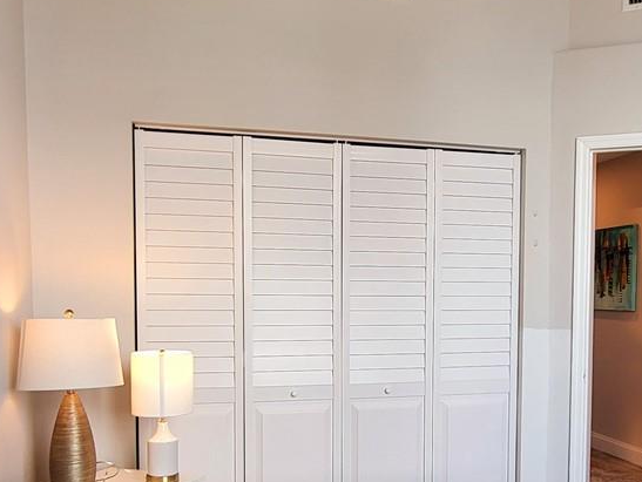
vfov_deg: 37.3
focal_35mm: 38
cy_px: 330
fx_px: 705
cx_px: 397
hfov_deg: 48.5
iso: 50
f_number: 2.2
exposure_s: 1/60.2
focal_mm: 1.74
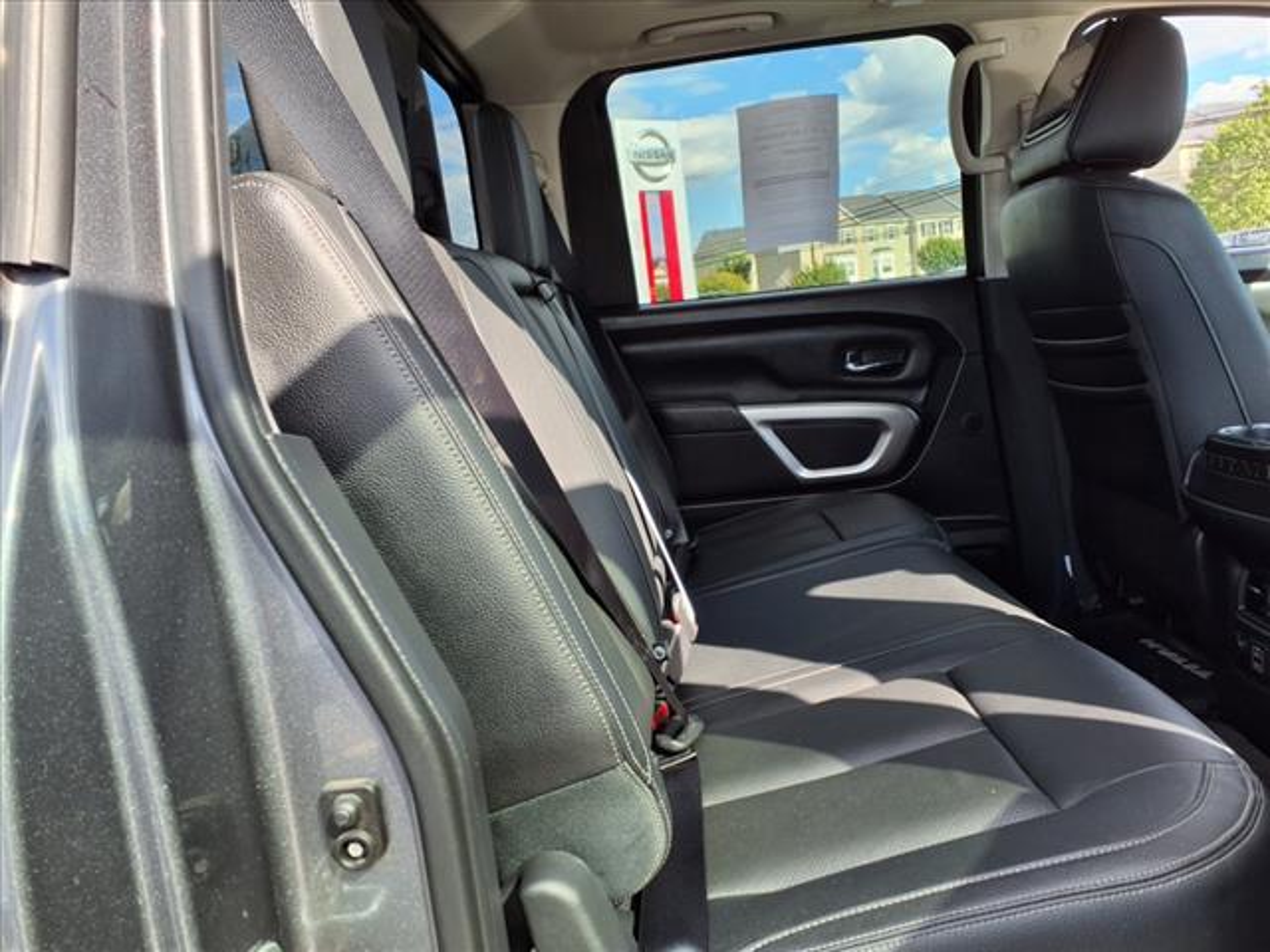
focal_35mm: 27
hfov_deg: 65.3
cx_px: 635
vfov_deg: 51.4
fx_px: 991
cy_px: 476
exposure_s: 1/213
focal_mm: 3.58
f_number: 1.9
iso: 40
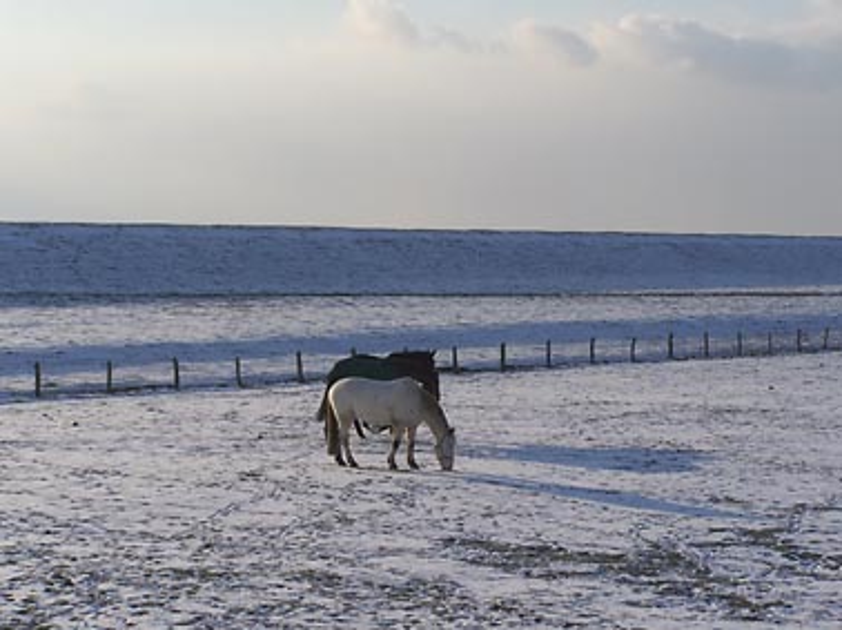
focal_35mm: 105
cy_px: 315
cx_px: 421
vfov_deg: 14.1
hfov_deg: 18.7
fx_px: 2552
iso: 64
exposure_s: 1/640
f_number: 4.5
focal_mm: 17.5
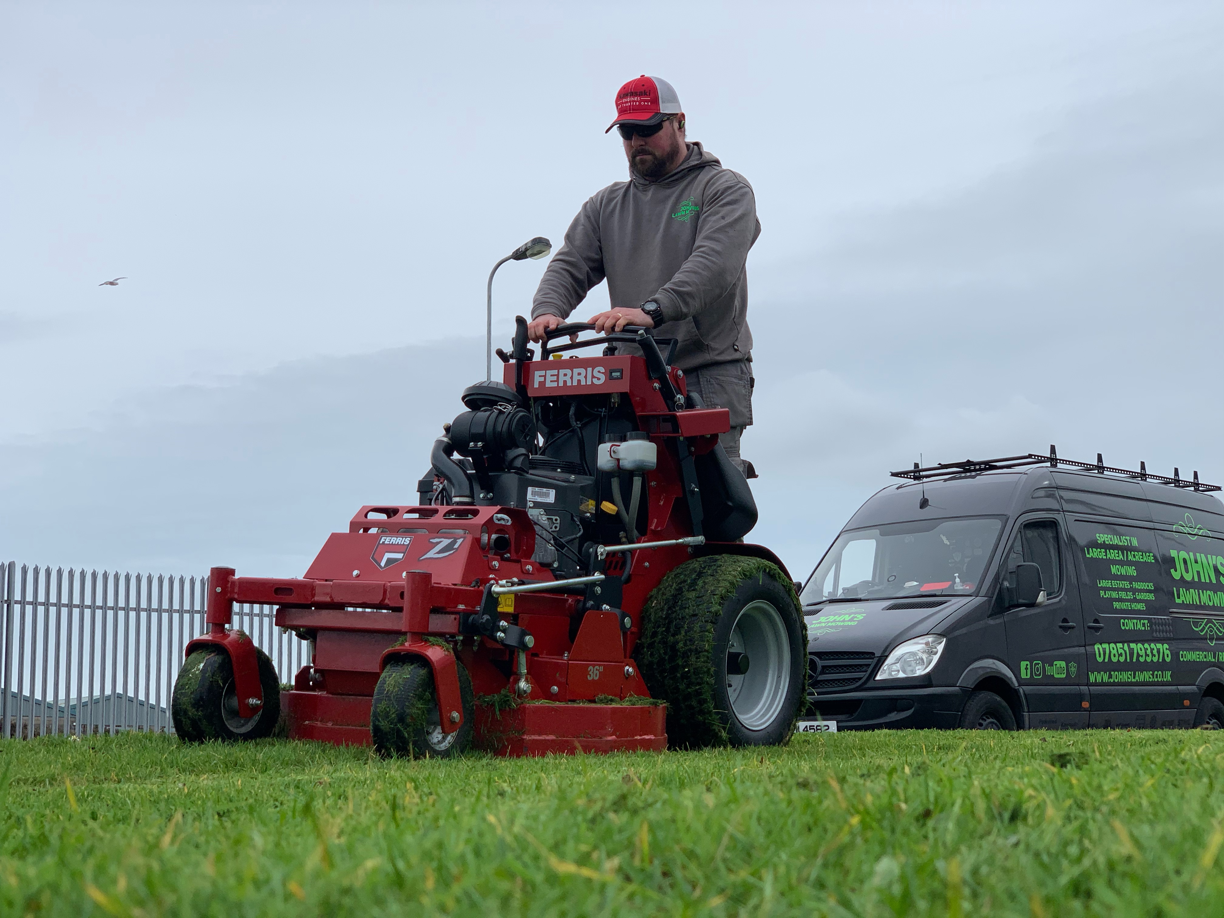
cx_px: 612
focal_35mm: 52
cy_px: 459
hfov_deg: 36.8
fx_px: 1839
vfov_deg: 28.0
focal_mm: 6
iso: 16
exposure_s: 1/631
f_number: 2.4
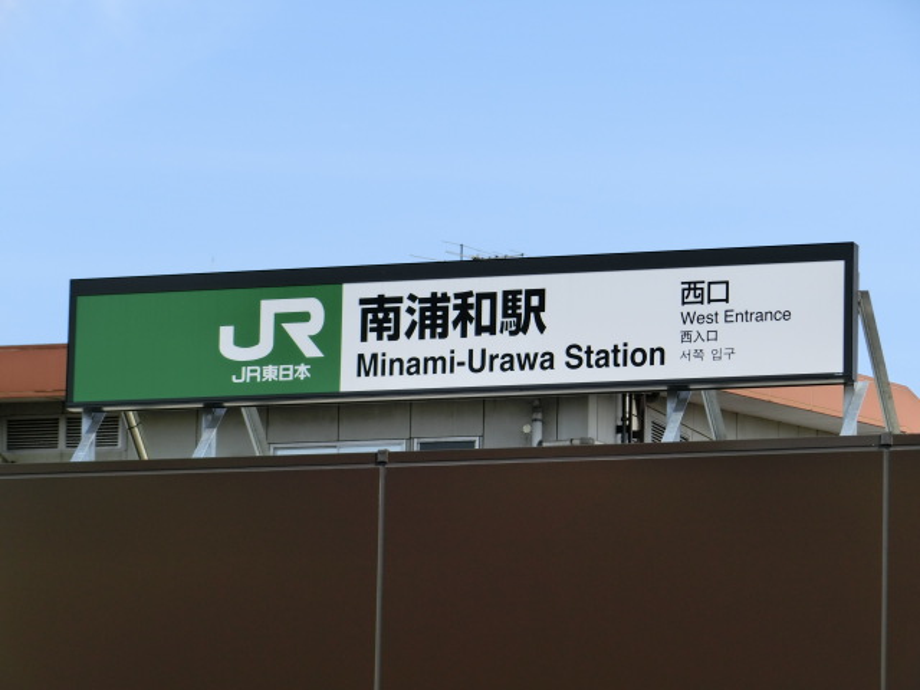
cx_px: 460
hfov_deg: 10.4
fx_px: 5076
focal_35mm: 191
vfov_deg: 7.8
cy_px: 345
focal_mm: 34
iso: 80
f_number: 5.9
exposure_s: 1/250
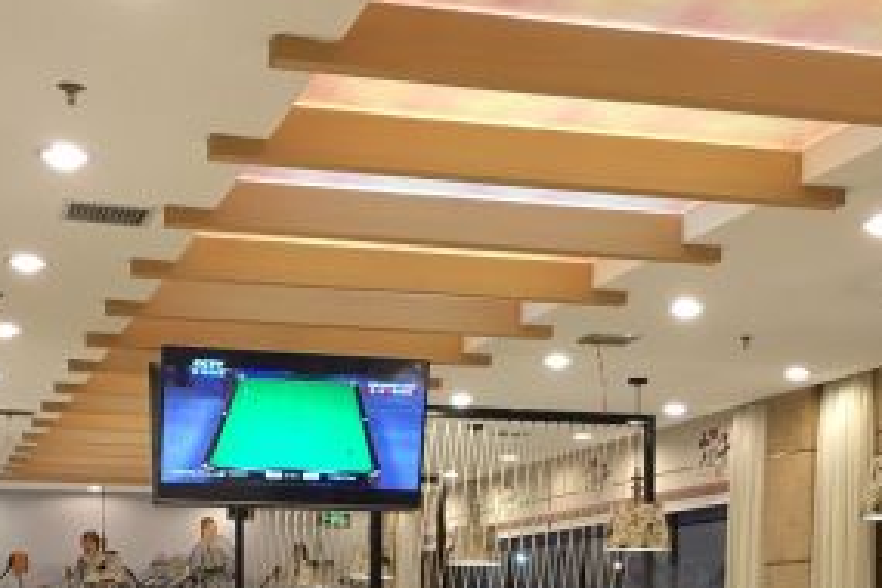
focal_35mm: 74
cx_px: 501
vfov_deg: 17.6
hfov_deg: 27.3
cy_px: 704
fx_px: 1813
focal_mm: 4.15
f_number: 2.2
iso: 50
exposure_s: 1/17
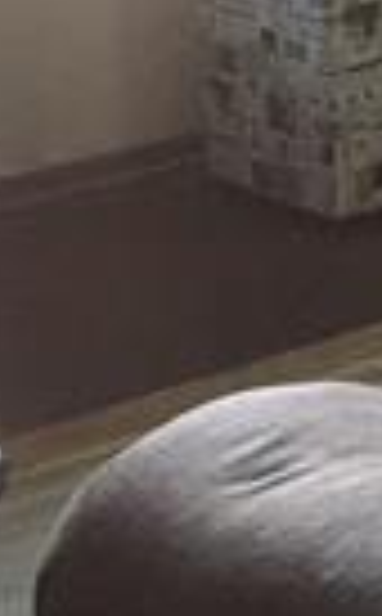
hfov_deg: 7.3
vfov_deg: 12.3
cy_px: -306
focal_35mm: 162
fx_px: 2713
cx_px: 1079
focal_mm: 4.15
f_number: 2.2
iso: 100
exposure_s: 1/30
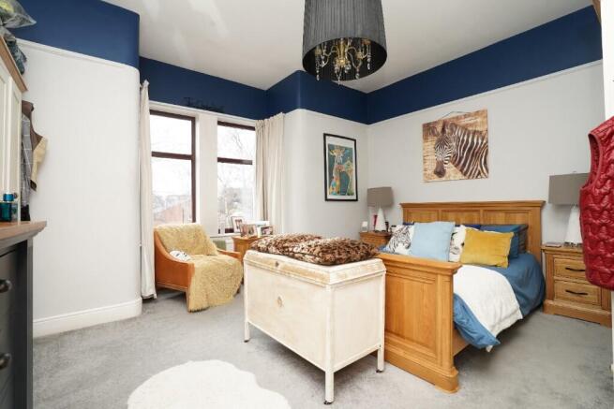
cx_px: 307
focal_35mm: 16
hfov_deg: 96.7
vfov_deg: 73.8
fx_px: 273
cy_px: 204
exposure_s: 1/10
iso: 800
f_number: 8
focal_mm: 16
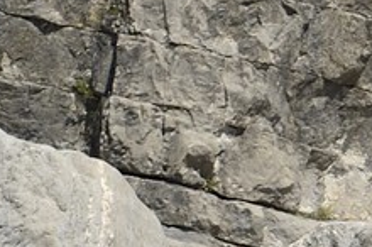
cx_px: 820
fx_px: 4210
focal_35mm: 408
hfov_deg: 4.9
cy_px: 667
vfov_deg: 3.3
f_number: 9
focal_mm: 56
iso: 200
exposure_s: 1/640
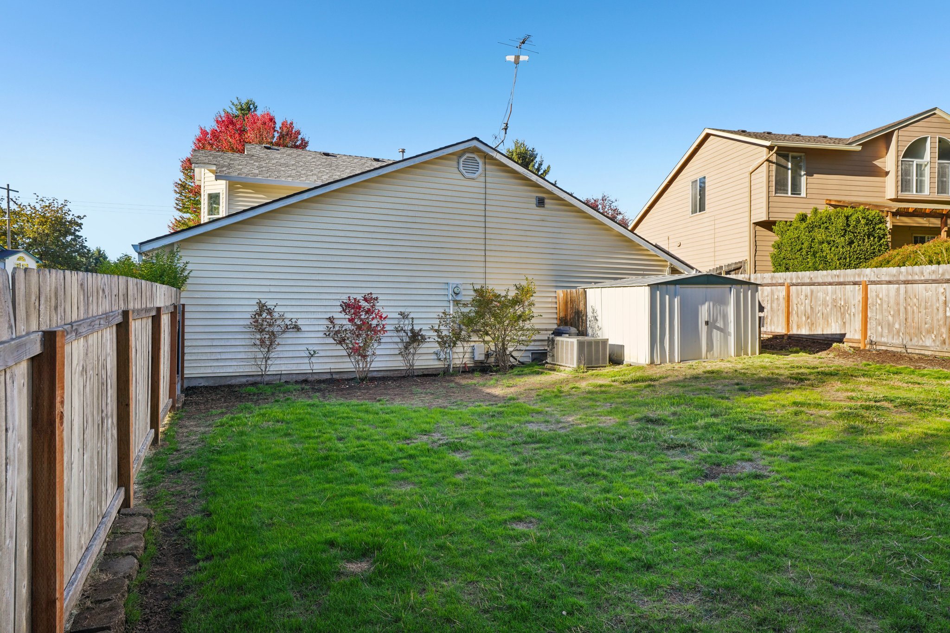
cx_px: 475
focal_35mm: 21
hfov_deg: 81.2
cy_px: 316
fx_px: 554
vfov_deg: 59.5
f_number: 8
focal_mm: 21
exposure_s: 1/320
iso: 400
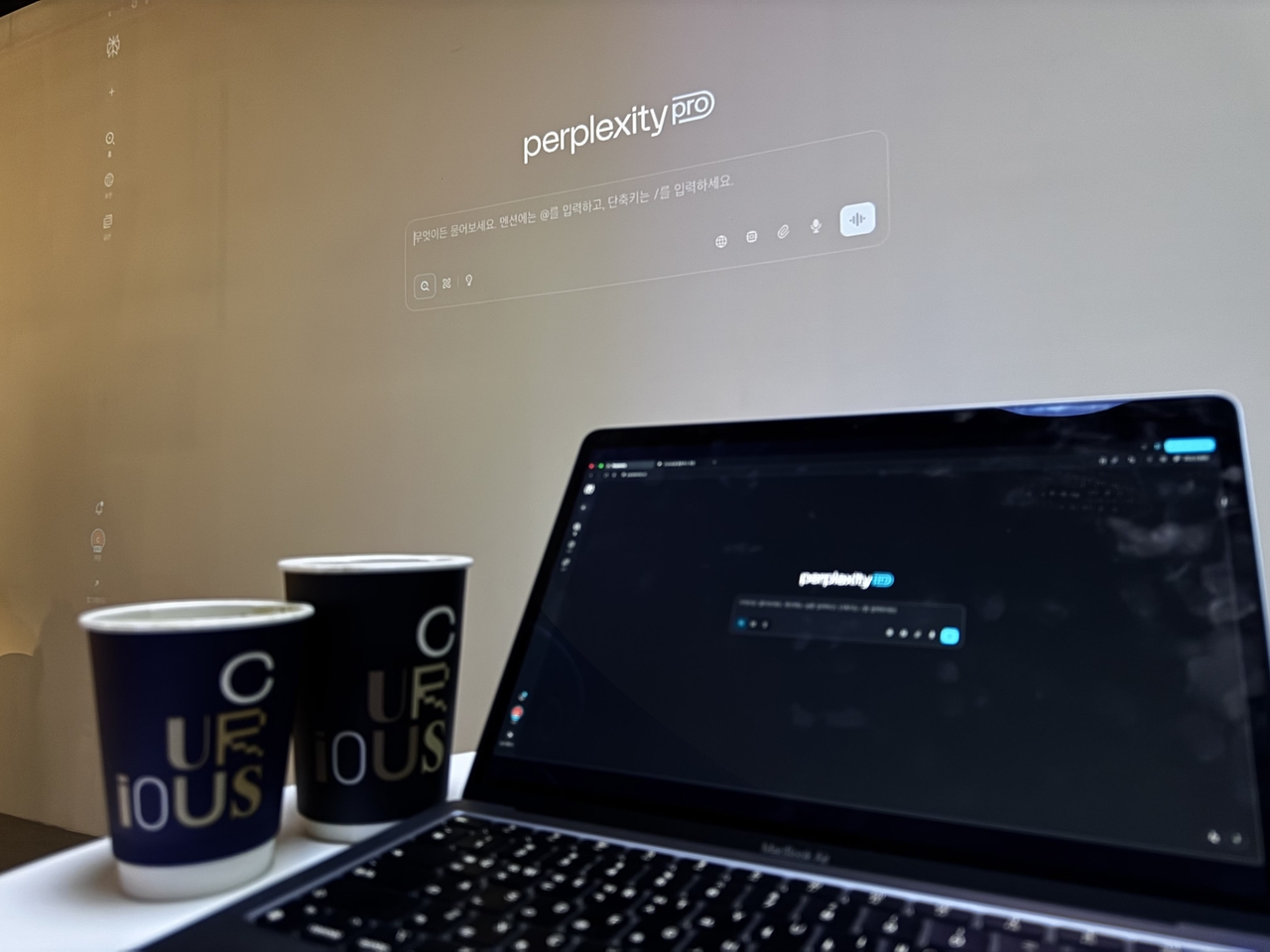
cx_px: 635
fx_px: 881
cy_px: 476
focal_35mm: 24
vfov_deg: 56.8
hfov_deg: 71.6
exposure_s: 1/60
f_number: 1.8
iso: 500
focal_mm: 6.8
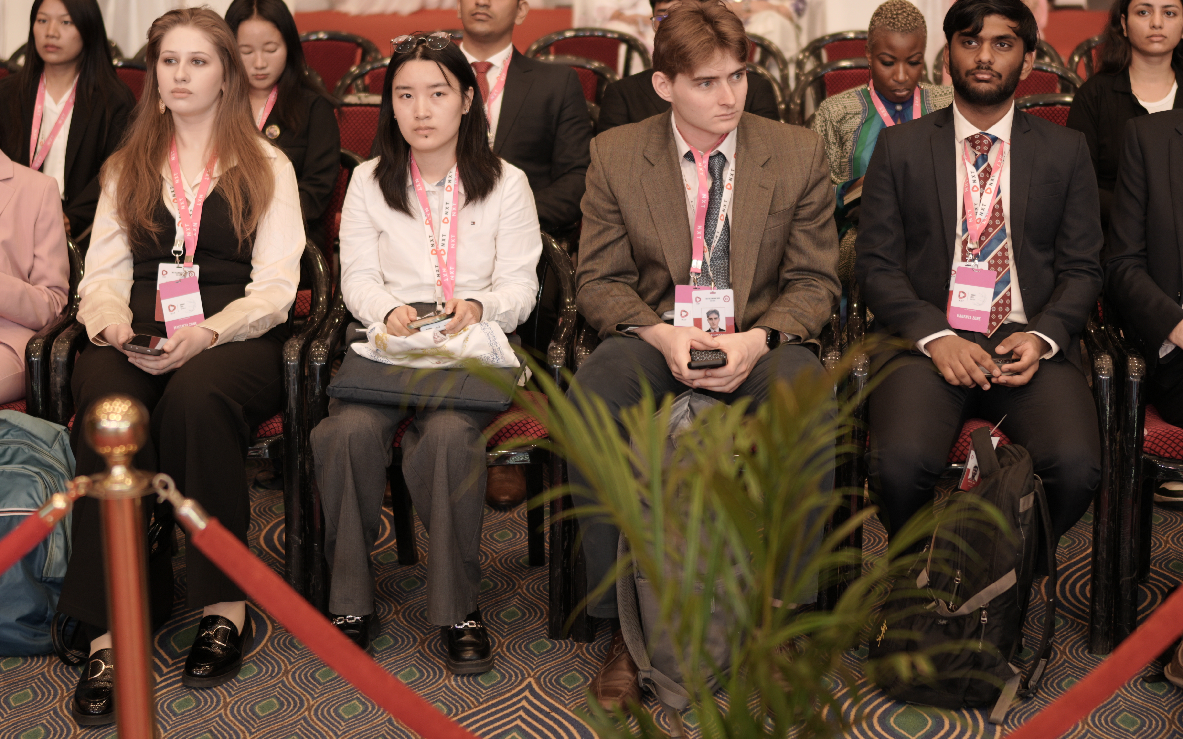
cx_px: 616
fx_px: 2257
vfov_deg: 18.6
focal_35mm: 70
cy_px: 243
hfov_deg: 29.4
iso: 125
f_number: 1.4
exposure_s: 1/125
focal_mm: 35
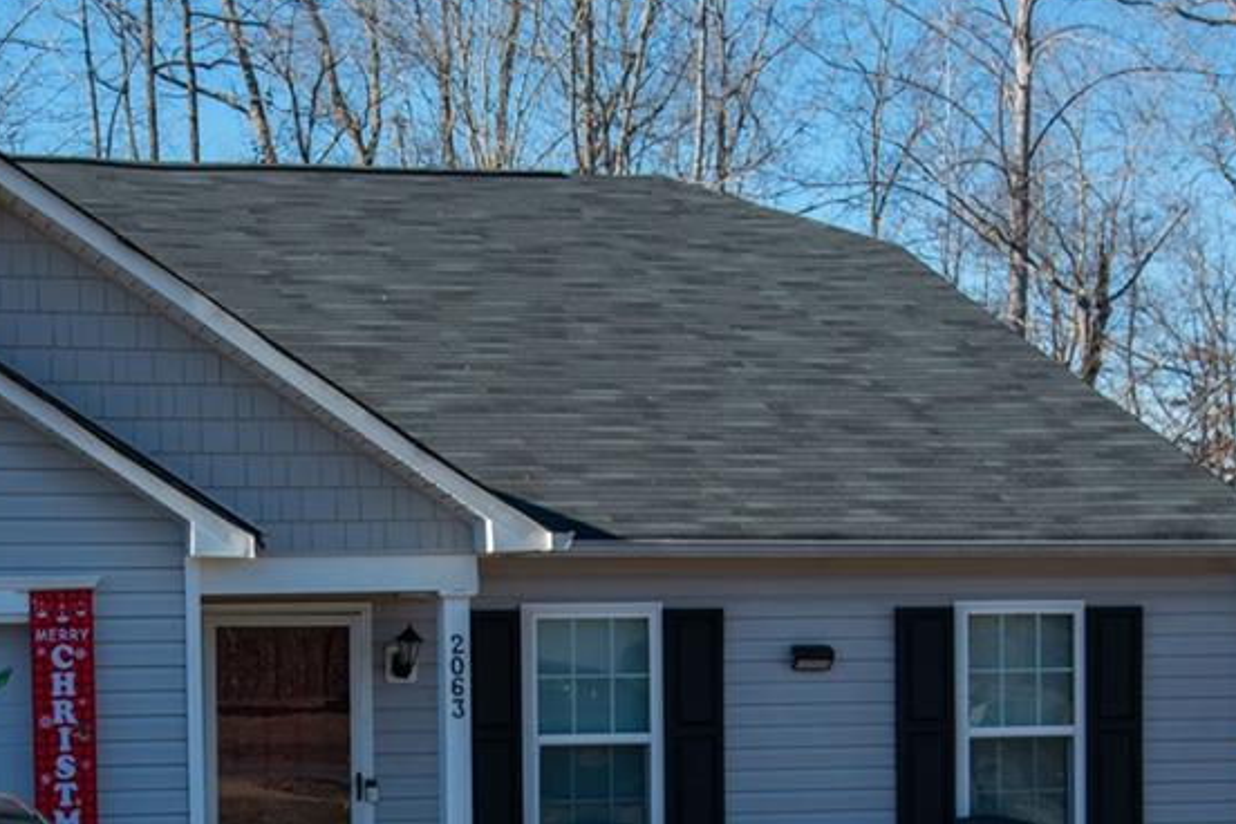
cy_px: 695
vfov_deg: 15.2
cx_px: 437
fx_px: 3055
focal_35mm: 89
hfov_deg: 22.8
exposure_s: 1/2500
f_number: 5.6
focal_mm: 48
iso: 640
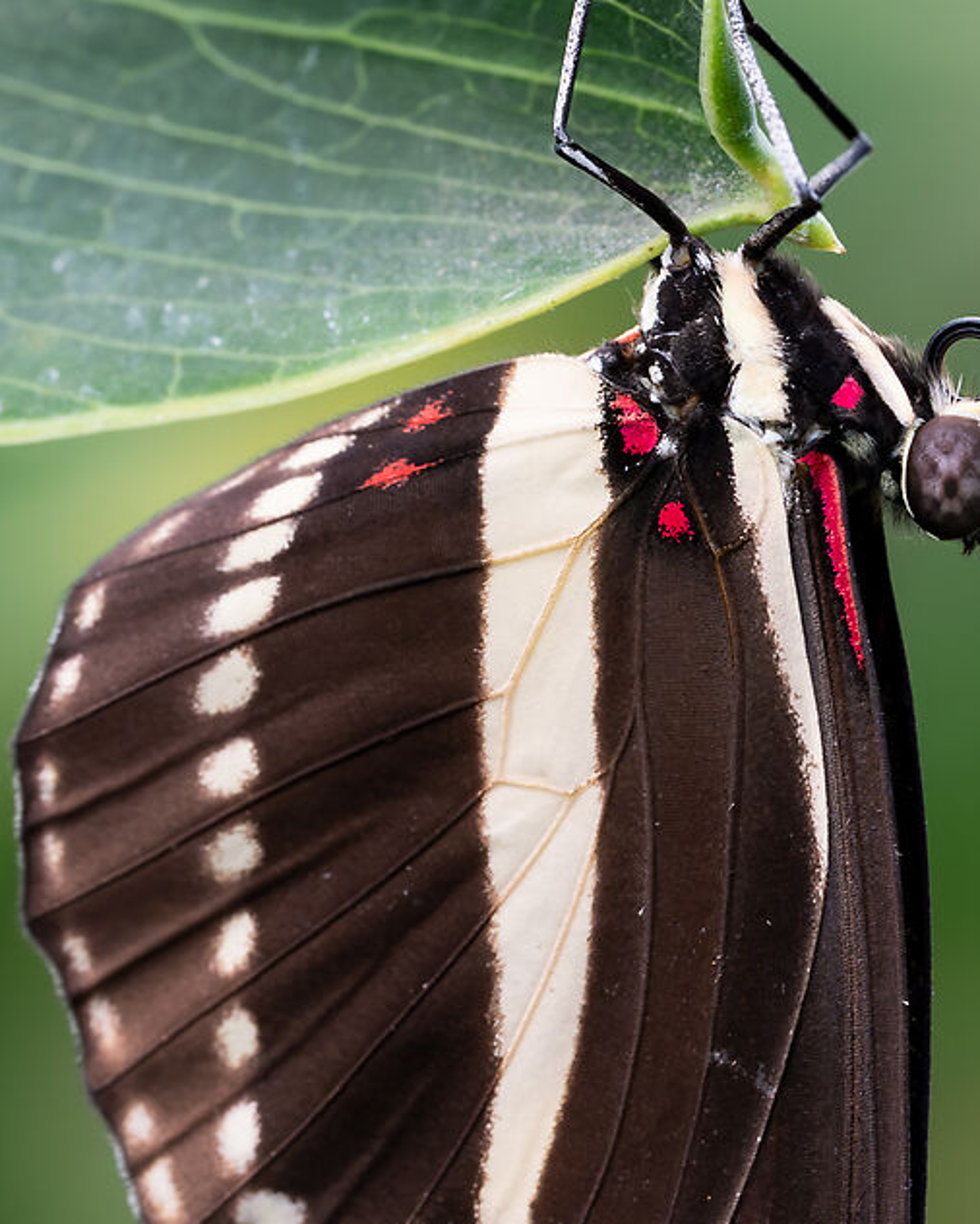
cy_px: 943
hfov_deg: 4.1
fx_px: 13553
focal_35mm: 374
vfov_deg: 5.2
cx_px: -110
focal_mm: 105
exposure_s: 1/60
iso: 1600
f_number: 11
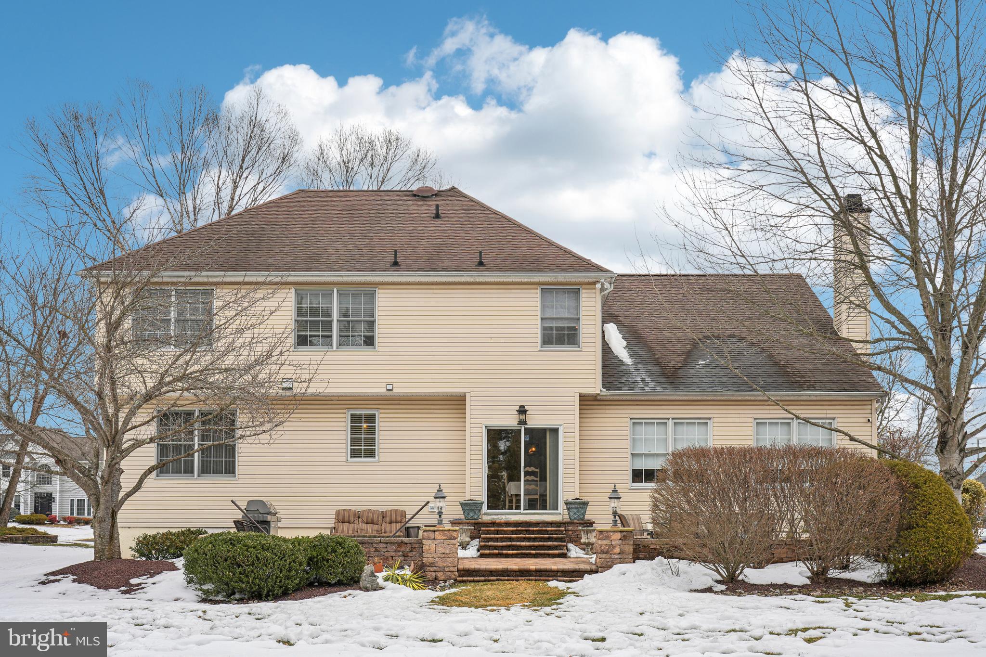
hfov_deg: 54.4
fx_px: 958
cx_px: 493
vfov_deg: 37.8
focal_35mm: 35
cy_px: 328
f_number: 8
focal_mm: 35
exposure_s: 1/250
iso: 100
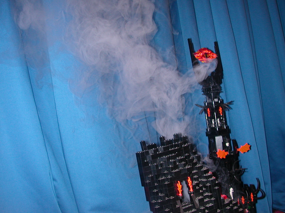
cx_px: 141
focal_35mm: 38
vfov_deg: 37.7
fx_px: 313
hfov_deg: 49.0
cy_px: 106
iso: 100
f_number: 2.7
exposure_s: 1/59.9
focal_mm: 5.6
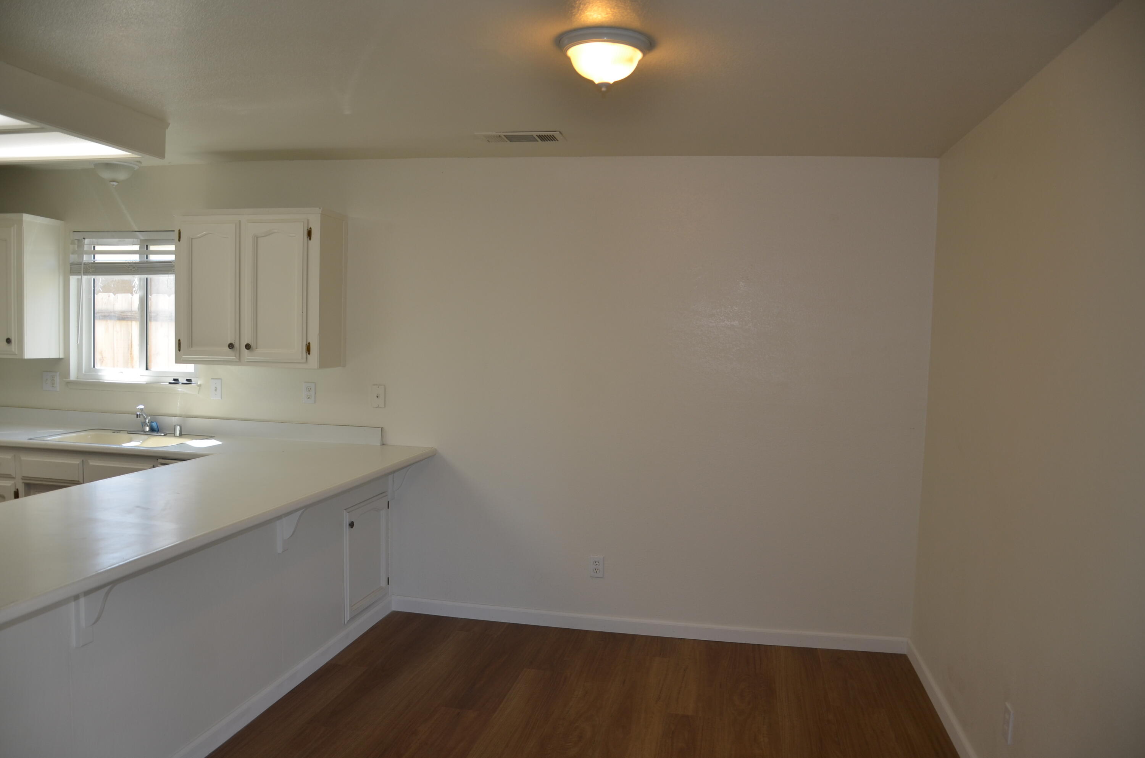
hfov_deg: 67.5
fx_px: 857
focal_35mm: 27
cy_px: 379
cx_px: 572
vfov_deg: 47.7
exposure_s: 1/125
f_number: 3.5
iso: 200
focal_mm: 18
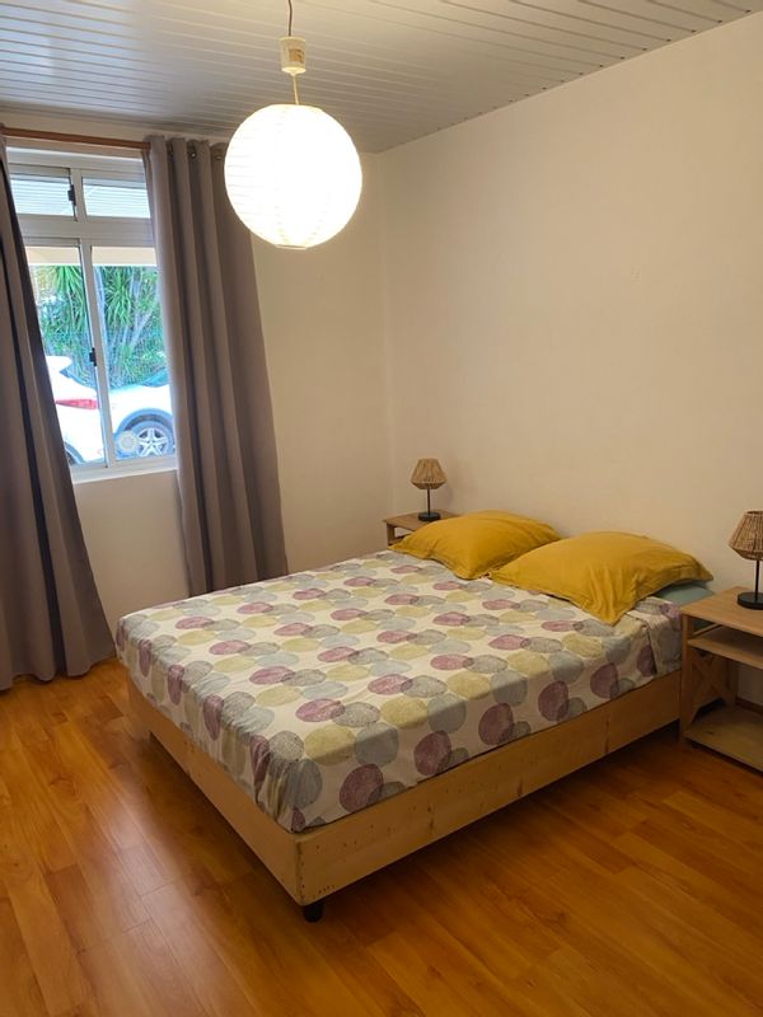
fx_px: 764
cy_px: 508
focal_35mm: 26
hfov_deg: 53.1
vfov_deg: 67.3
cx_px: 382
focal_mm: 4.25
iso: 200
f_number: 1.8
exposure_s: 1/60
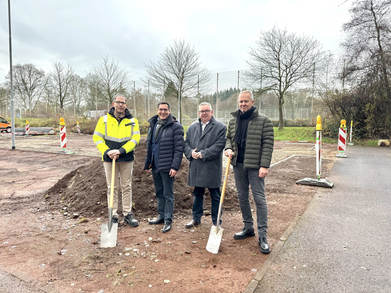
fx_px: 271
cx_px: 196
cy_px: 146
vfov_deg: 56.8
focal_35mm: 24
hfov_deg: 71.6
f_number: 1.78
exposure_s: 1/130
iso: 50
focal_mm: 6.76
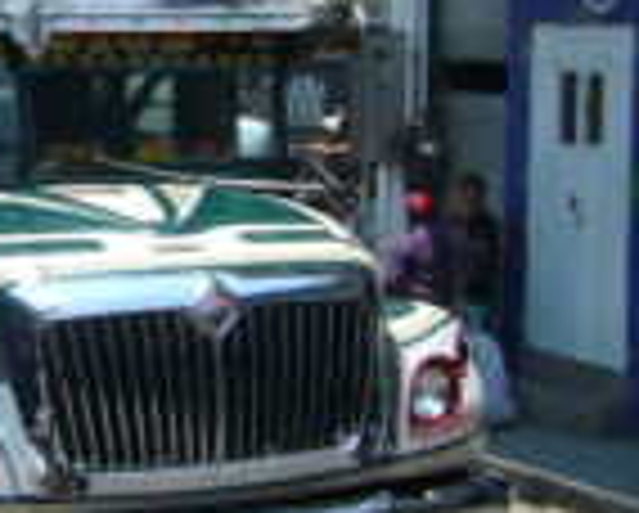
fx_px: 1894
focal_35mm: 100
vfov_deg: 15.4
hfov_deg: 18.6
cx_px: 0
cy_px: 144
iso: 100
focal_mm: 5.8
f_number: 5.6
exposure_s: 1/400
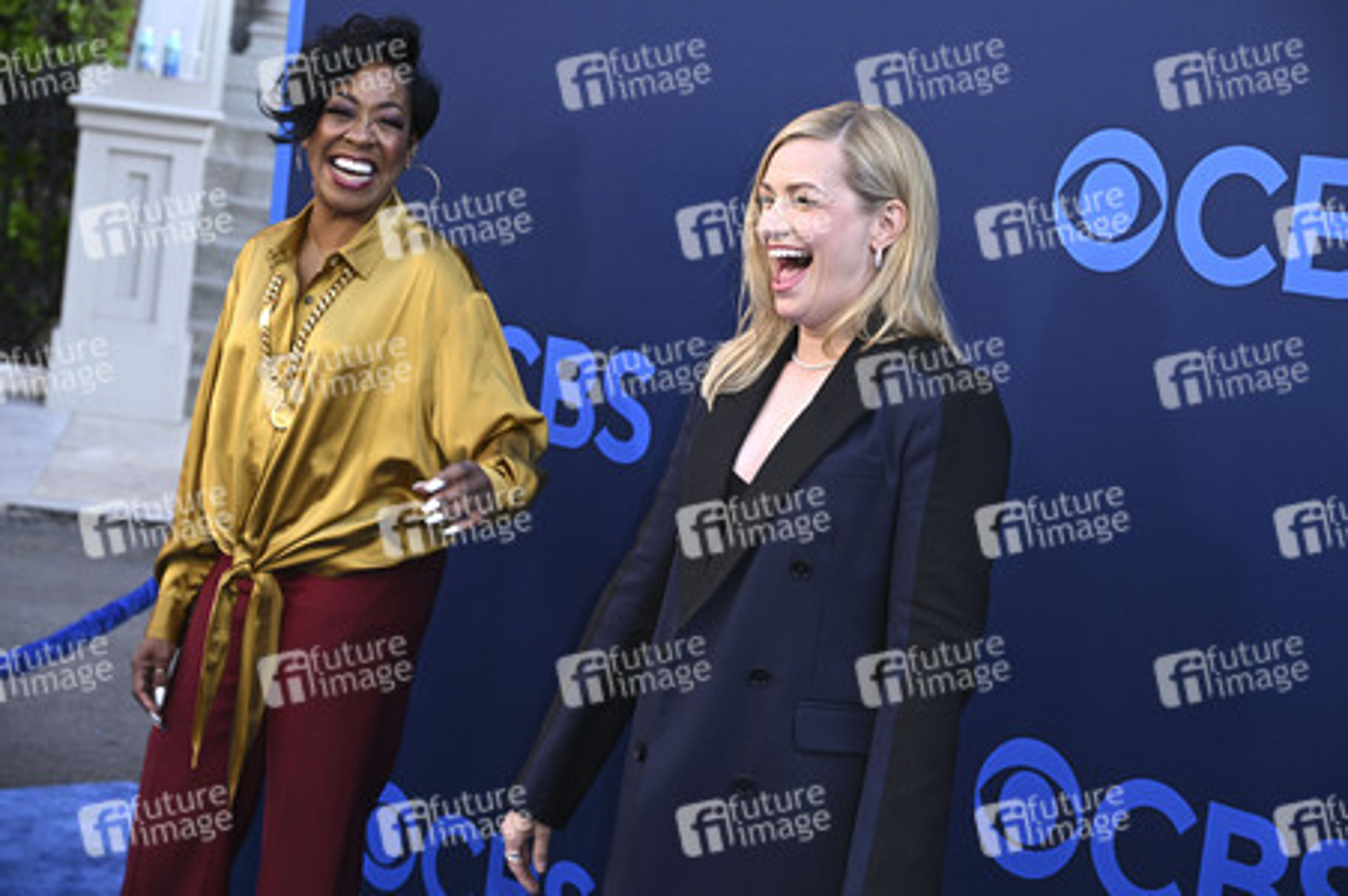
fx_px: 2657
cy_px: 448
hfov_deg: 28.5
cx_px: 674
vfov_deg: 19.2
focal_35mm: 71
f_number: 5.6
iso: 640
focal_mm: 71
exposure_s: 1/200
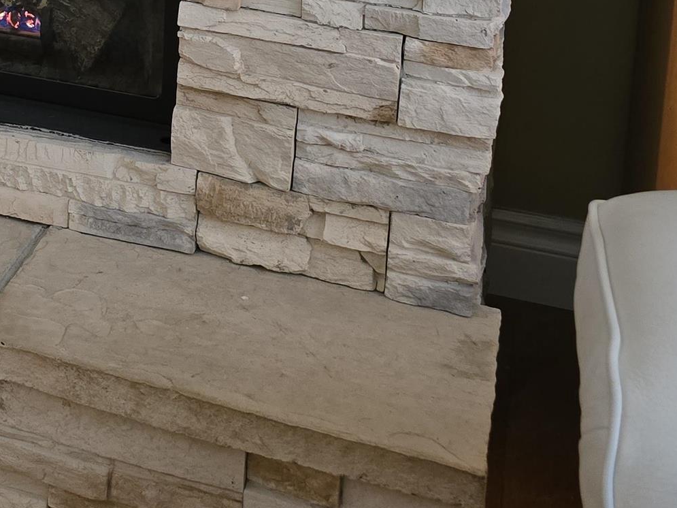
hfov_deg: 25.1
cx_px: -99
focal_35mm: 71
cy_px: -177
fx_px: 1388
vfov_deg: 19.0
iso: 800
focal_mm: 6.3
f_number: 1.7
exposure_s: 1/60
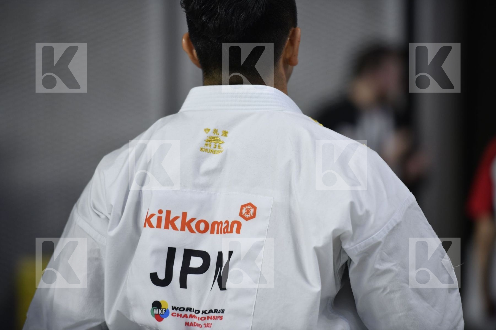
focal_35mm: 200
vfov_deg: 6.9
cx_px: 248
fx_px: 2755
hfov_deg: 10.3
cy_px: 165
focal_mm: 200
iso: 800
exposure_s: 1/250
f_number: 2.8
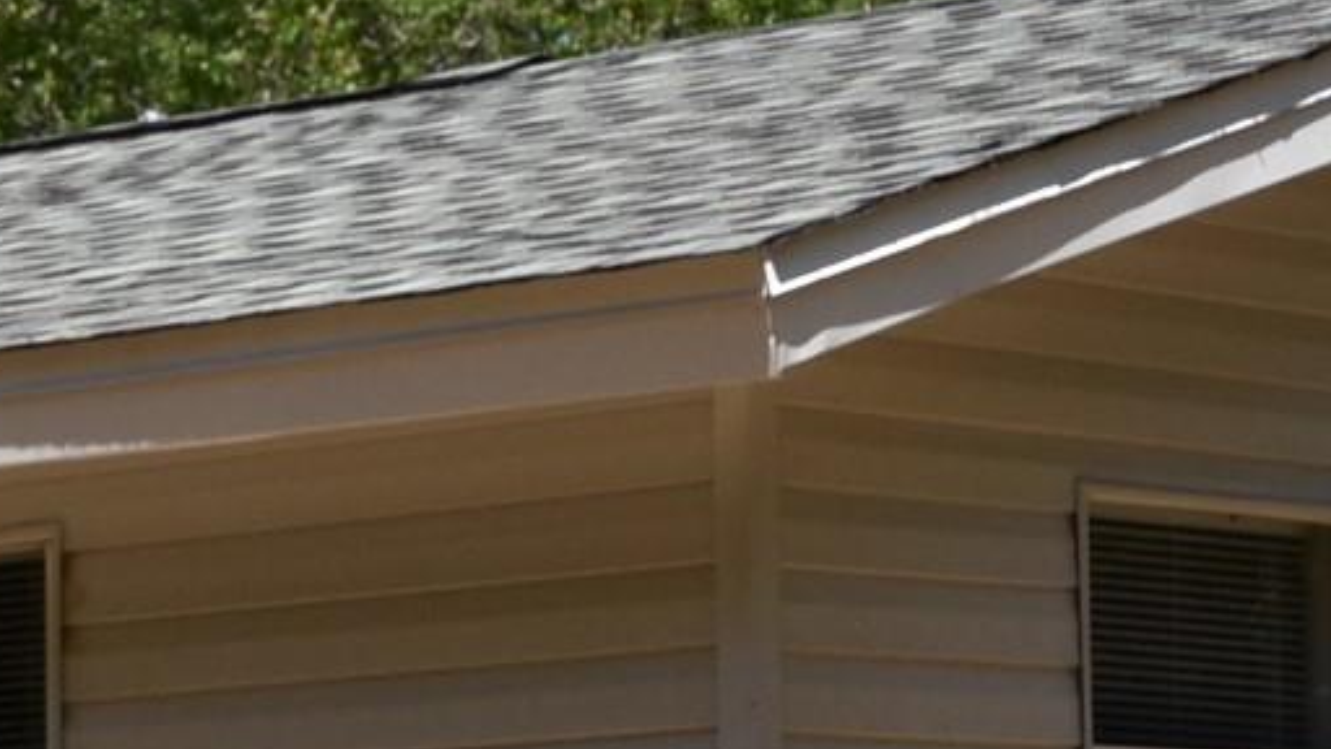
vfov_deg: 5.5
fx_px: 7800
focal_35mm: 221
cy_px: 622
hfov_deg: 9.6
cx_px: -428
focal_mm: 24
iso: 220
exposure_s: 1/500
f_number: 8
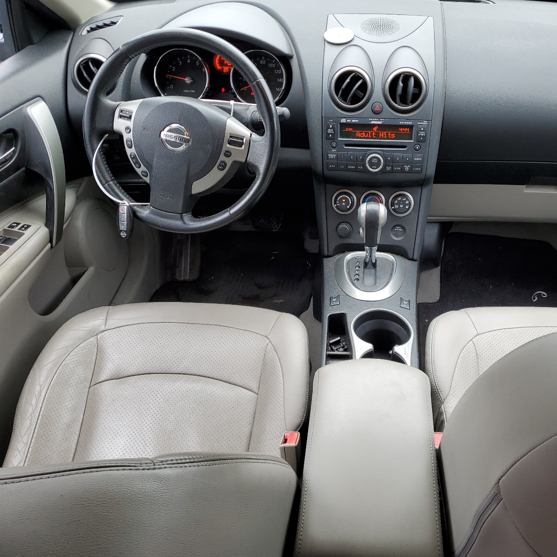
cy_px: 278
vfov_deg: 52.5
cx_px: 350
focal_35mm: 31
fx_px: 564
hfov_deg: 52.0
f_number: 1.5
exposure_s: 1/169
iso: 50
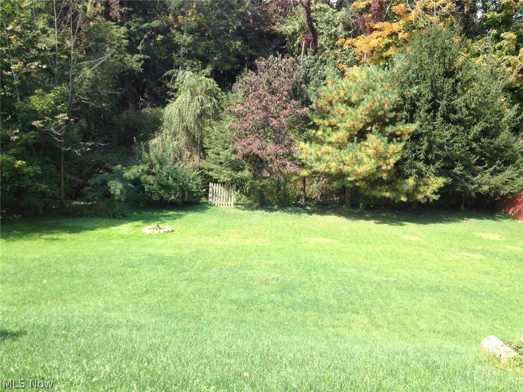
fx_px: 529
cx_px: 262
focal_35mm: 35
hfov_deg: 52.6
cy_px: 196
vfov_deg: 40.7
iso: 50
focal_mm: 4.28
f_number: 2.4
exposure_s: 1/476
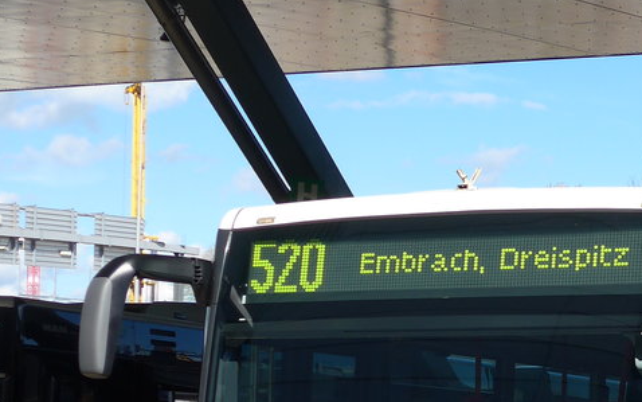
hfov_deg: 17.5
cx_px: 607
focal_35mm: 117
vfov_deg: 11.1
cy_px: 366
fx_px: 2048
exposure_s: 1/1300
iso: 80
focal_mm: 9
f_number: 2.8
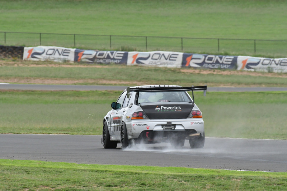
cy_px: 96
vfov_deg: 1.8
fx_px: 5981
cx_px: 144
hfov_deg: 2.7
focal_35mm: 750
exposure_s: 1/640
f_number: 11
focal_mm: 500
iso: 1250
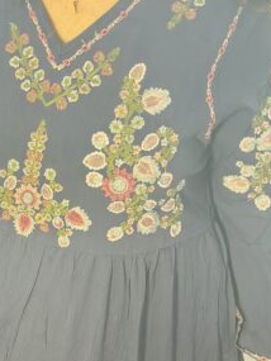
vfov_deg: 19.1
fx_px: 1043
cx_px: 11
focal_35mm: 100
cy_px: 350
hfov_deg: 14.6
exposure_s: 1/40
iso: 500
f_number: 1.78
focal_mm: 6.86
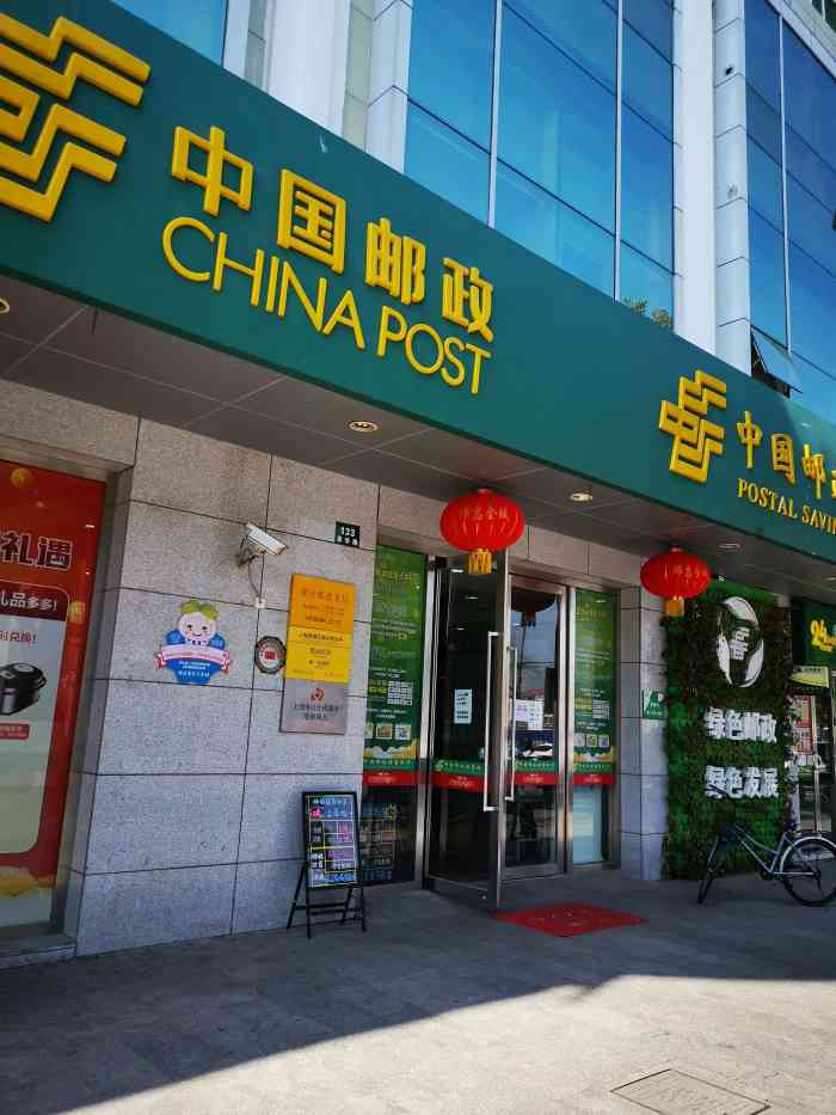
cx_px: 418
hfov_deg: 51.4
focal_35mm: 27
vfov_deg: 65.3
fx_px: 869
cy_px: 558
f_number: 1.8
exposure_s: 1/1000
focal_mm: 4.75
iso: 50
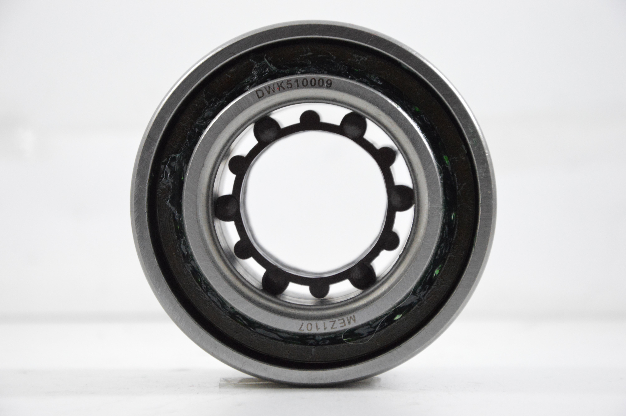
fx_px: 2736
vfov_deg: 8.7
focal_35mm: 158
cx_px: 313
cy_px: 208
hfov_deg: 13.1
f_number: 7.1
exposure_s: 1/100
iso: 3200
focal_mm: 105
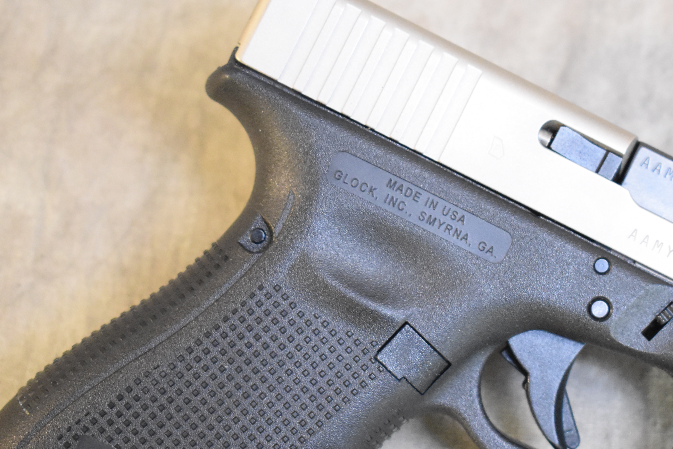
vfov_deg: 14.3
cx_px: 507
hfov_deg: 21.1
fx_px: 1793
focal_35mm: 96
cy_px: 275
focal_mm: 35
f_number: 4.5
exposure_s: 1/25
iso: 3200
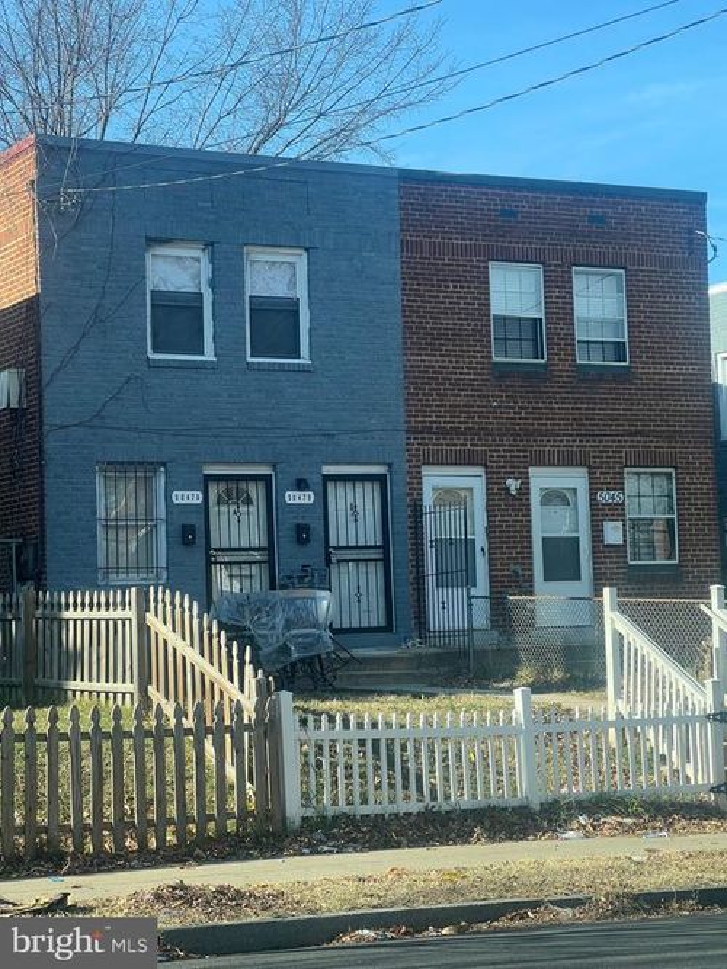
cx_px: 364
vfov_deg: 25.3
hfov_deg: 19.1
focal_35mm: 77
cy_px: 484
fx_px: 2157
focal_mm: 9
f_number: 2.8
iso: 32
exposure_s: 1/256
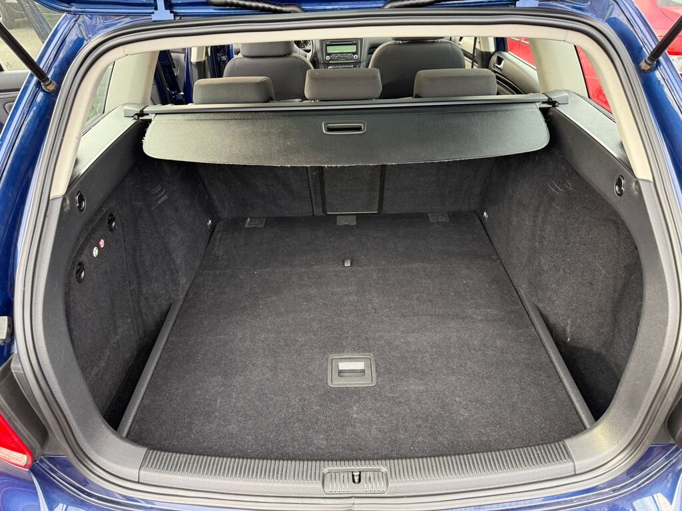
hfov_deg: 71.6
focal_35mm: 24
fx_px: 473
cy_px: 256
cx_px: 341
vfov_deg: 56.8
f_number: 1.78
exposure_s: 1/163
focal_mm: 6.76
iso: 200
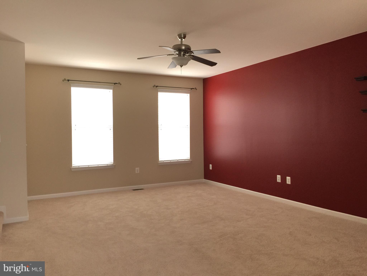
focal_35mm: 29
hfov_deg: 61.7
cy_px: 138
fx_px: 307
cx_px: 184
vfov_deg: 48.2
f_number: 2.2
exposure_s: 1/15
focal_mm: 4.15
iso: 40
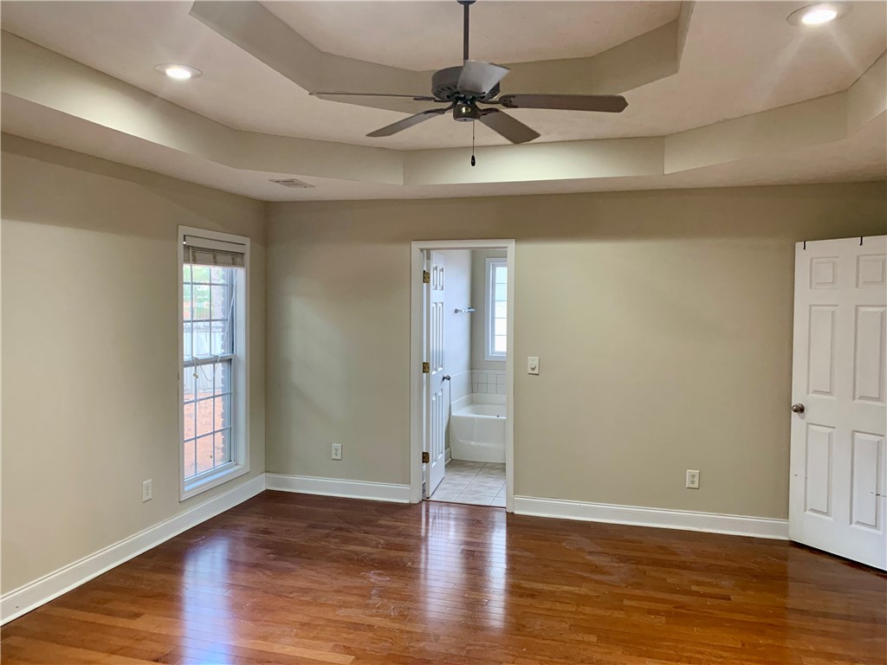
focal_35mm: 26
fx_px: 666
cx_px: 444
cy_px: 332
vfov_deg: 53.1
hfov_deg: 67.3
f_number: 1.8
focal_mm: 4.25
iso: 200
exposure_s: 1/60
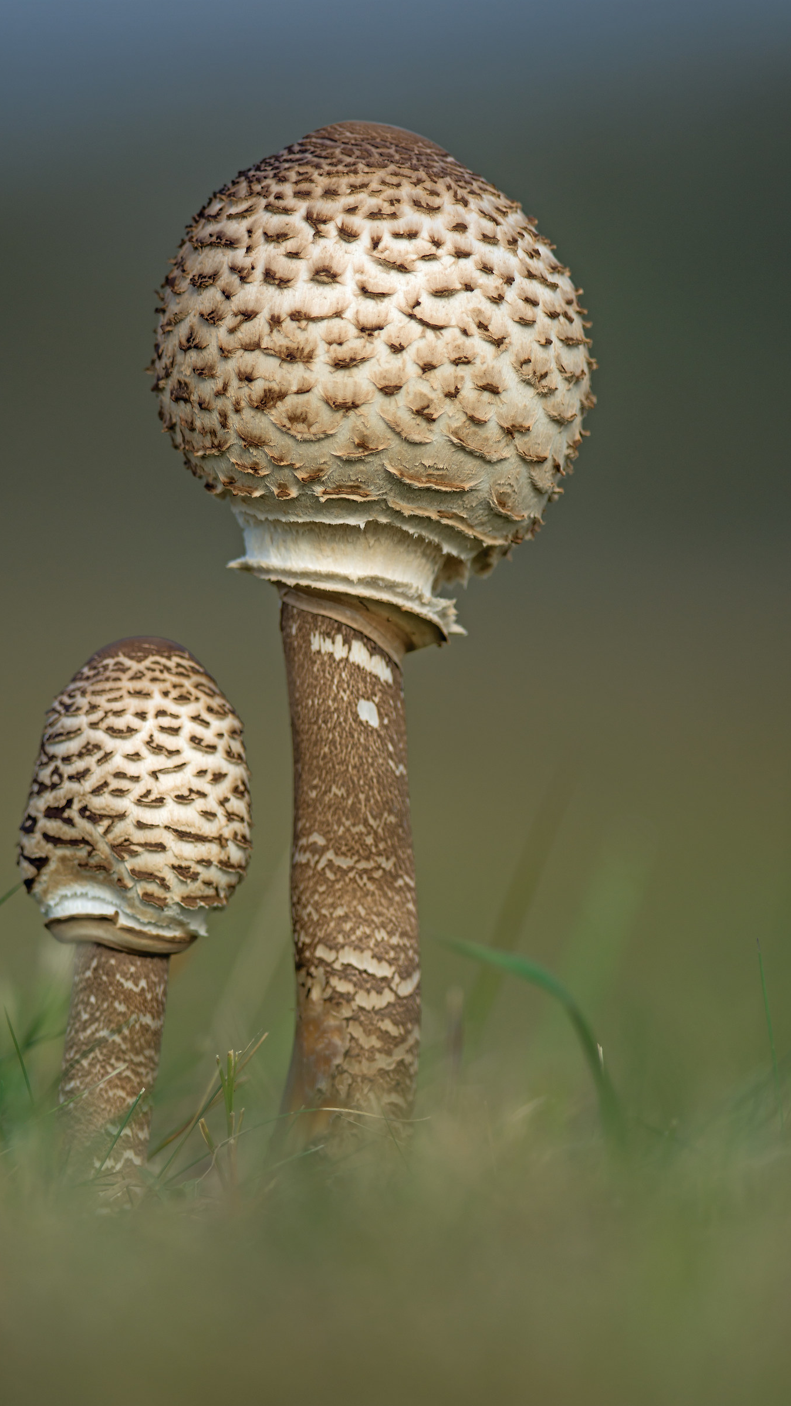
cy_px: 703
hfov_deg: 2.6
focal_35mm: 472
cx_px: 360
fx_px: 17603
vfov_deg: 4.6
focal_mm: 300
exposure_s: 1/1600
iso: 100
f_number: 4
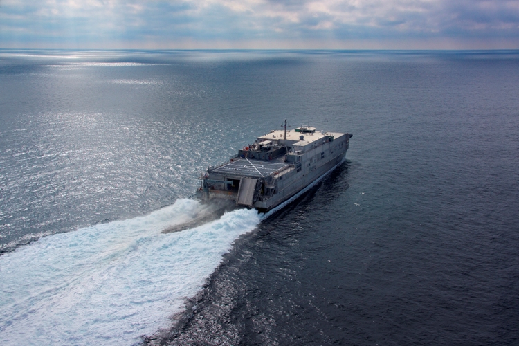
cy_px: 173
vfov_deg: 36.9
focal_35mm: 36
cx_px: 260
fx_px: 519
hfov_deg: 53.1
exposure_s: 1/2500
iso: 200
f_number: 5.6
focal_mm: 24
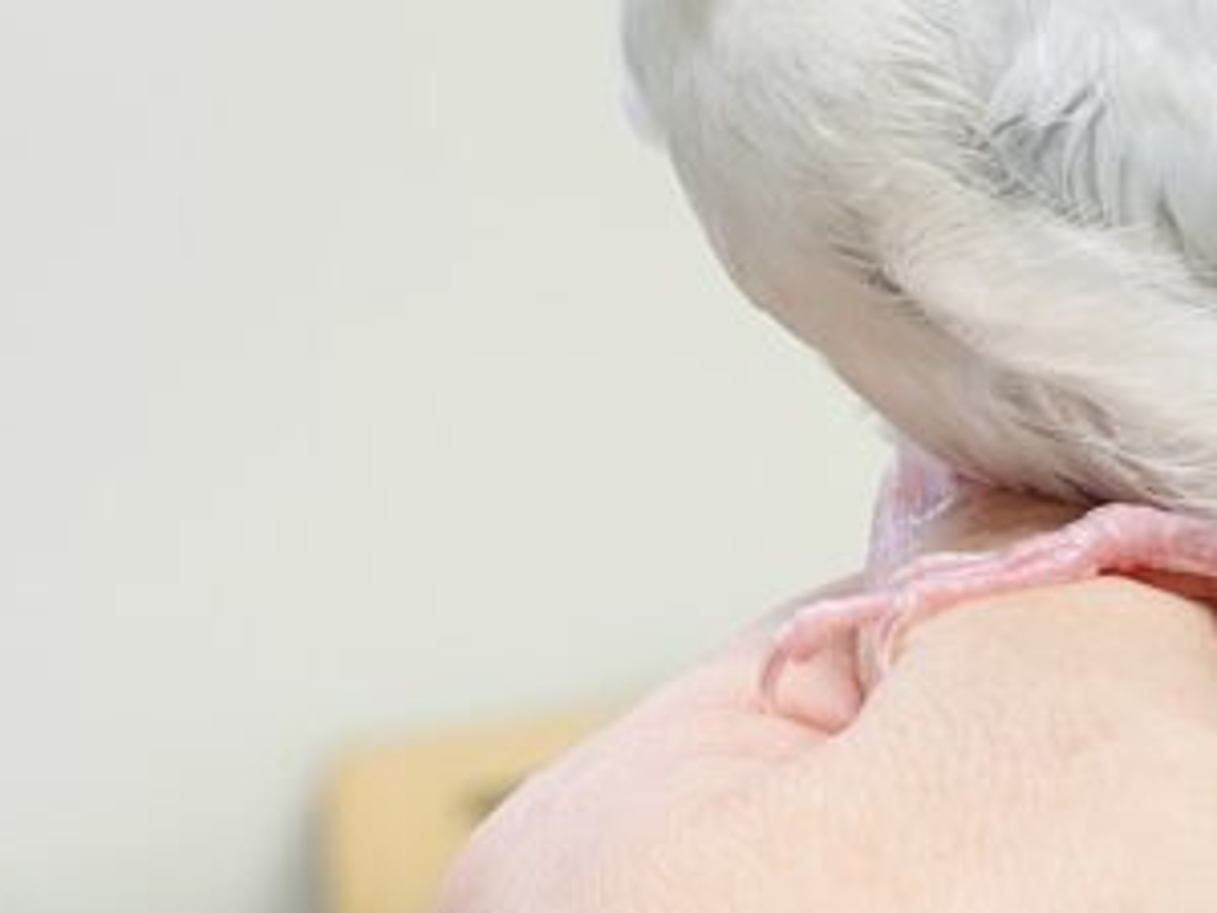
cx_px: 1185
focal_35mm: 111
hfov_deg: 17.4
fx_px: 3902
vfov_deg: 13.2
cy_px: 97
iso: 64
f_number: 2
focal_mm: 6
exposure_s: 1/99
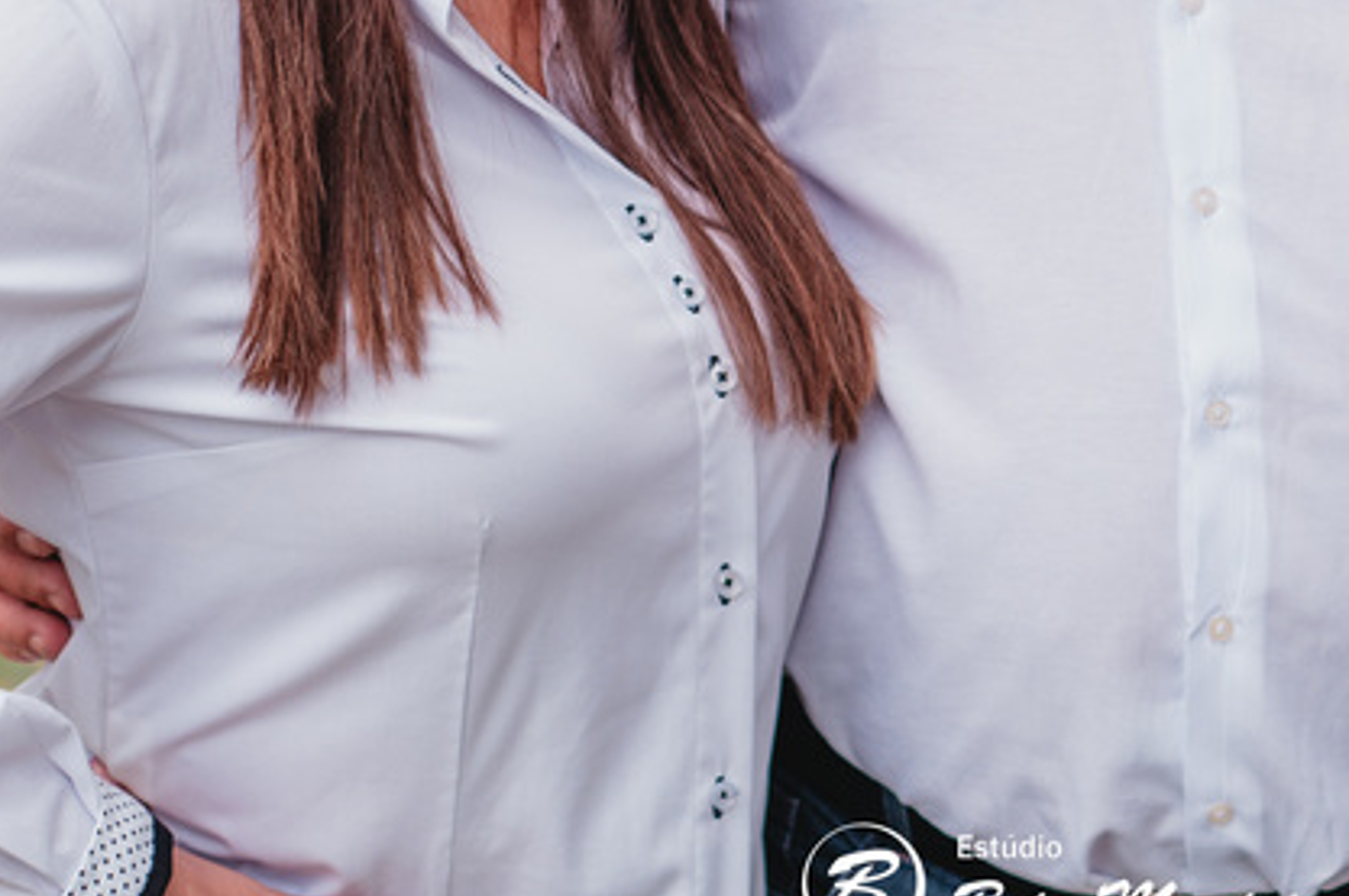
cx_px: 1071
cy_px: -268
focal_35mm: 144
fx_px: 5390
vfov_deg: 9.3
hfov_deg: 14.2
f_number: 2.2
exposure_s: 1/400
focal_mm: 50
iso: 100
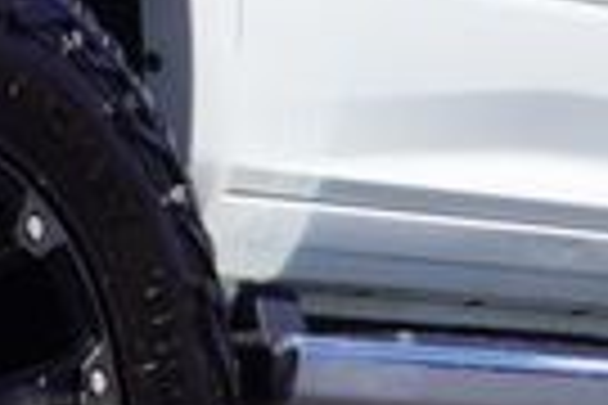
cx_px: -149
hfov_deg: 7.4
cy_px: -81
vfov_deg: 5.0
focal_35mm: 274
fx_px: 4627
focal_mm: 24
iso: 100
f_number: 11
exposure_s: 1/160
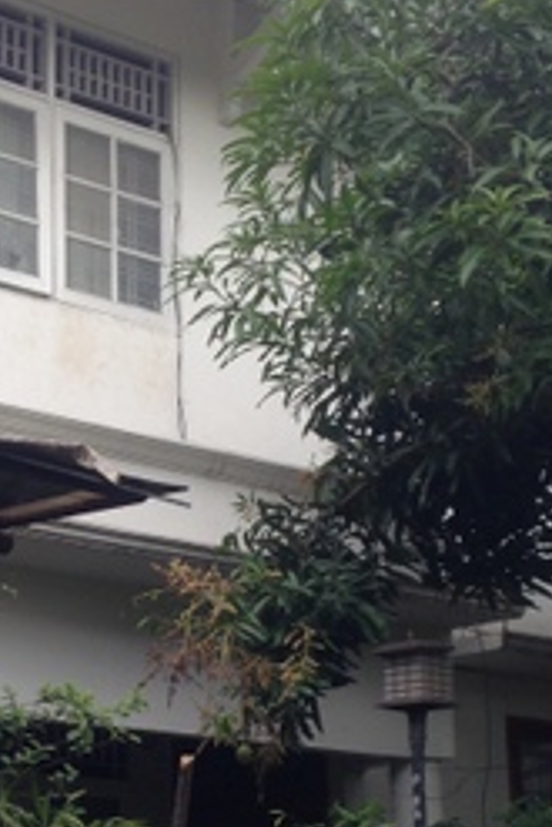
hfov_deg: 15.2
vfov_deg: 22.6
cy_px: 653
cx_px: 84
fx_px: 2044
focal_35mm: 89
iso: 50
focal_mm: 4.12
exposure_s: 1/246
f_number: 2.4
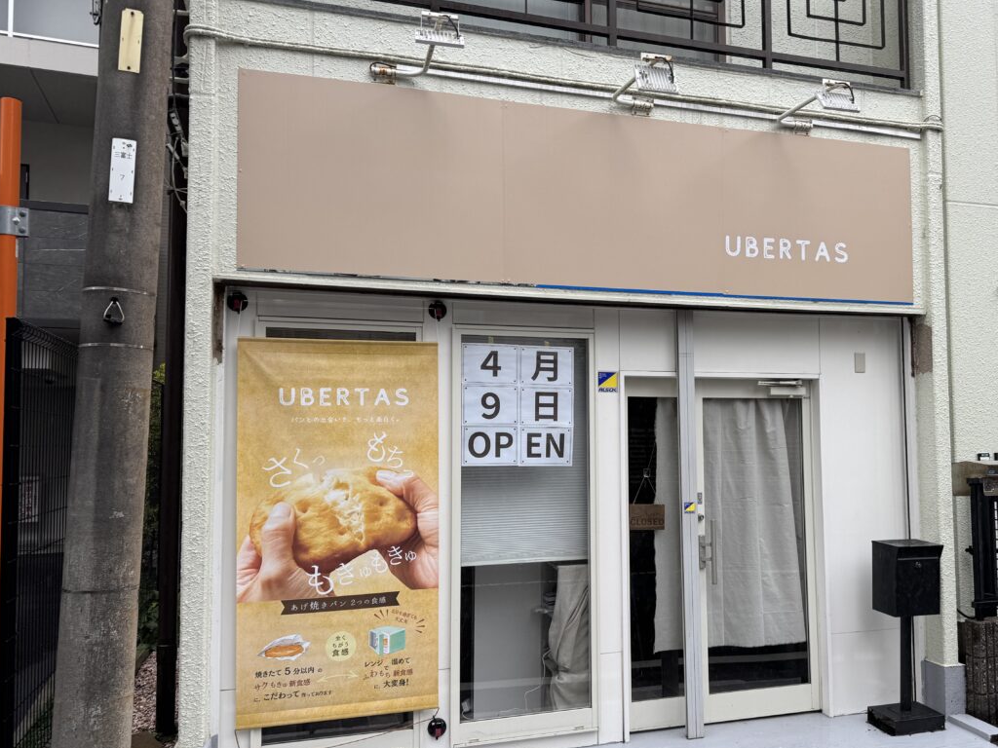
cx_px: 608
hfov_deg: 59.4
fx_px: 865
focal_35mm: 30
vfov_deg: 46.8
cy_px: 389
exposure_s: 1/333
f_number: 1.78
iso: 80
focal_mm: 6.76
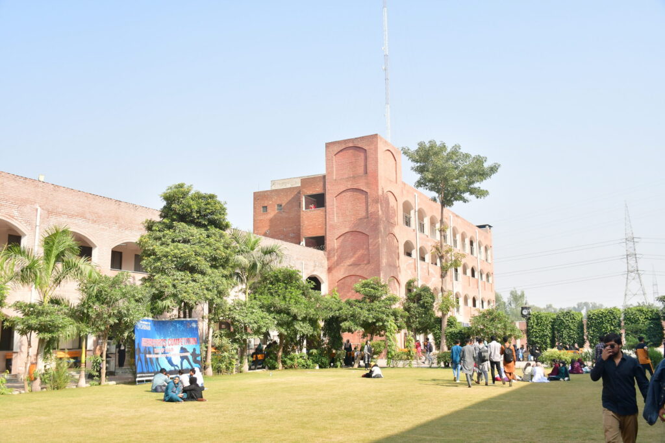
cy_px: 222
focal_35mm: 34
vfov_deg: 38.9
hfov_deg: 55.8
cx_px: 332
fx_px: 628
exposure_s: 1/500
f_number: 5
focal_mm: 23
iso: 160
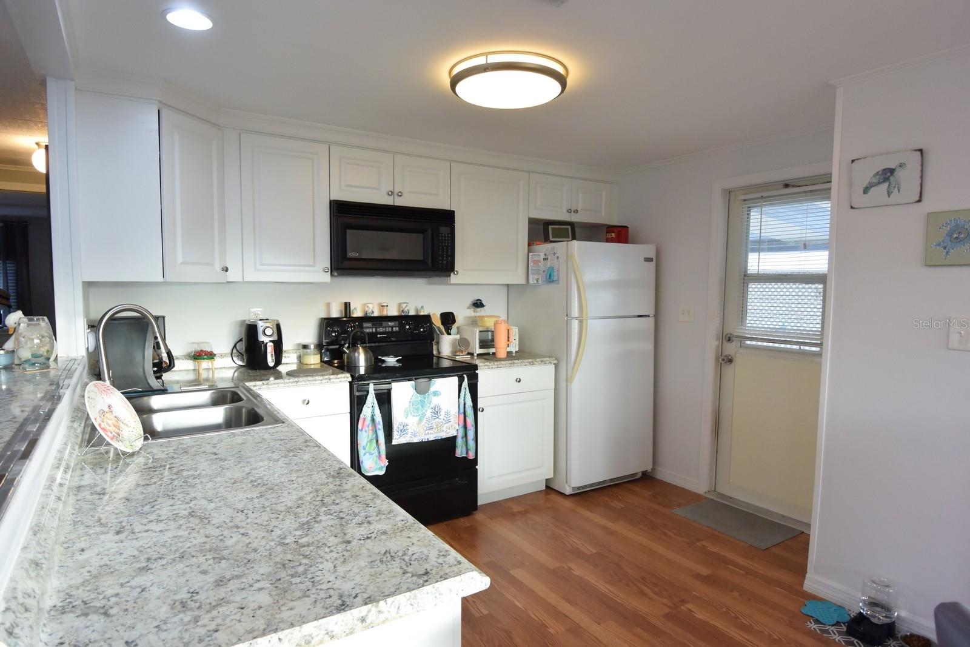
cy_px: 324
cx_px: 485
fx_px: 539
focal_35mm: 20
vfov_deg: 61.9
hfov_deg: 84.0
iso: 800
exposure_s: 1/125
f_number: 3.8
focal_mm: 7.5
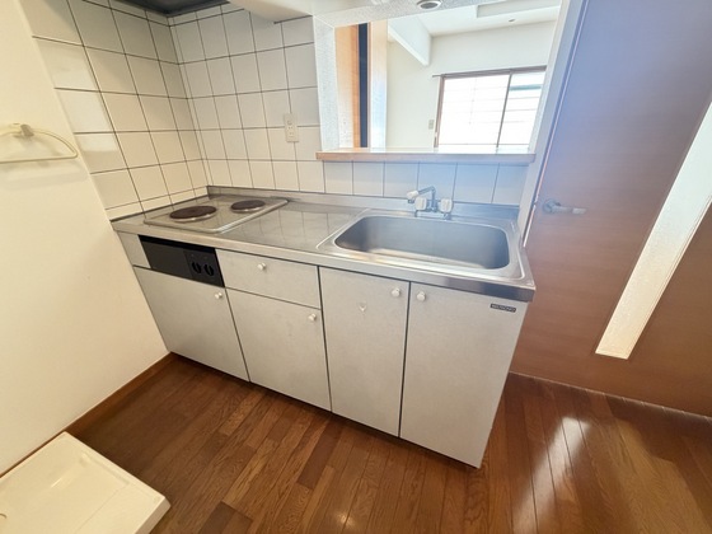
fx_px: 288
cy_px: 267
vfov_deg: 85.7
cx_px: 356
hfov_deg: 102.1
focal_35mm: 14
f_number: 2.2
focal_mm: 2.22
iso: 640
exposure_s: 1/60
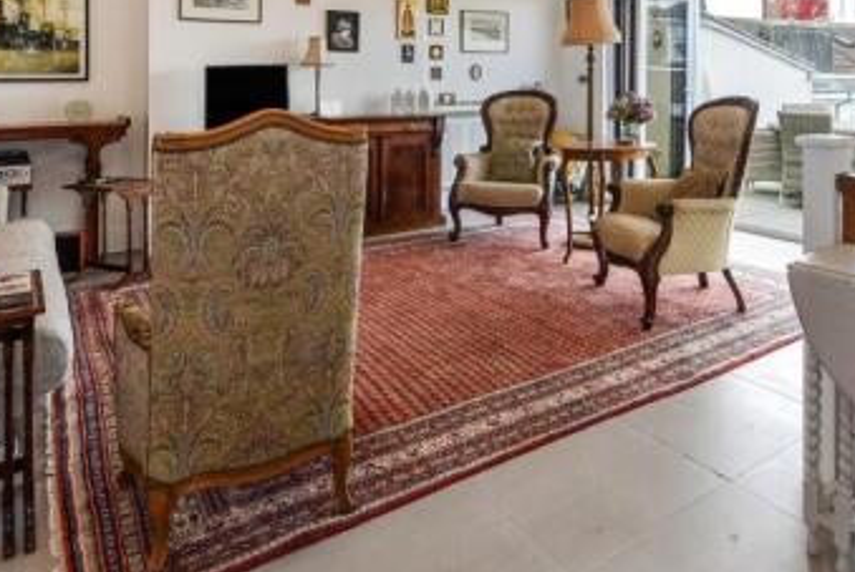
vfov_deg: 45.1
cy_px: 97
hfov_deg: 66.7
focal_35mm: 27
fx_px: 642
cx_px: 509
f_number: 10
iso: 400
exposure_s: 1/30
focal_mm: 14
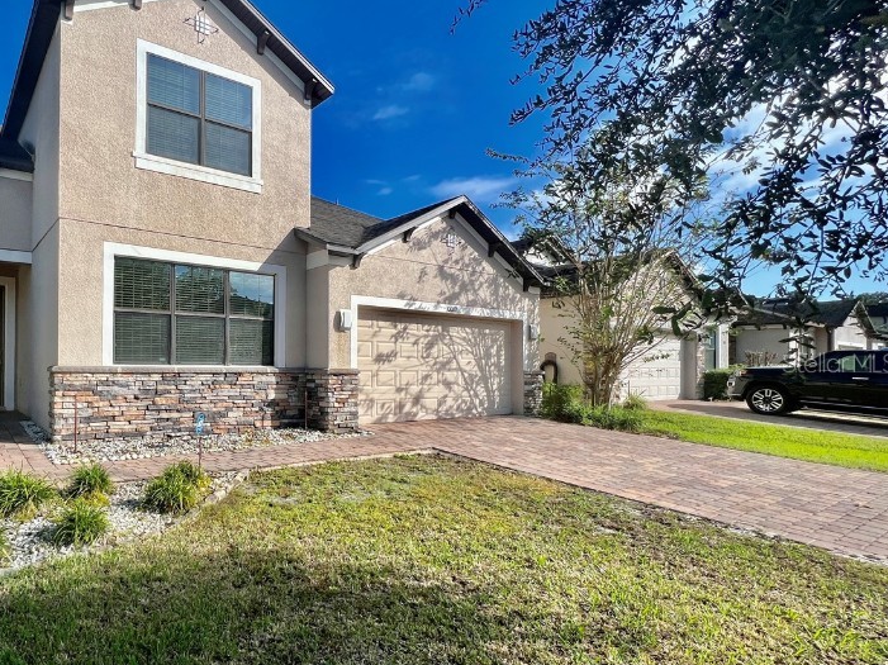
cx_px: 253
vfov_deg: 68.5
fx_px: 487
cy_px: 362
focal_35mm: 19
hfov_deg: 80.0
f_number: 1.8
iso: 32
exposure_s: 1/1946
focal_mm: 1.57
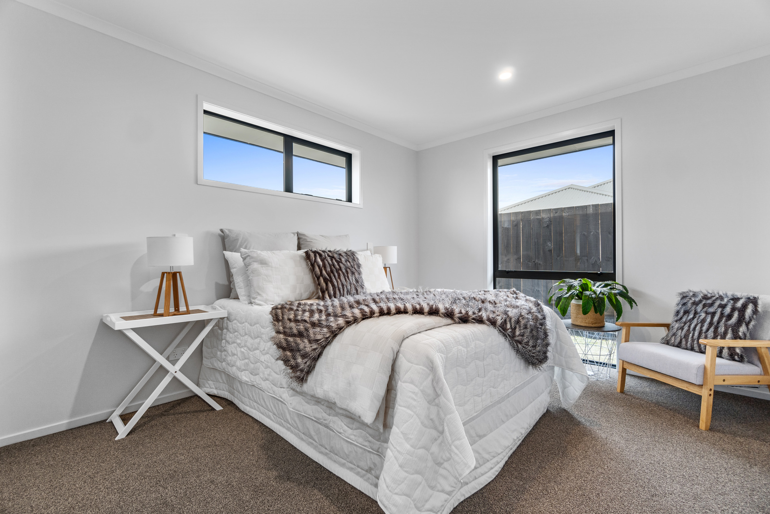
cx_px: 385
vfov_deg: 77.3
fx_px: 321
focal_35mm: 15
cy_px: 257
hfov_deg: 100.4
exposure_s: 1/30
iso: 160
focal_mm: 10
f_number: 4
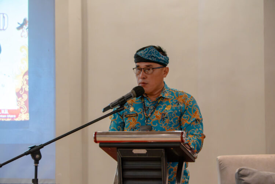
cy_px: 92
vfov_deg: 8.7
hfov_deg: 13.0
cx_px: 138
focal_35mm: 158
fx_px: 1203
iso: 6400
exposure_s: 1/100
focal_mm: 105
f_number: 4
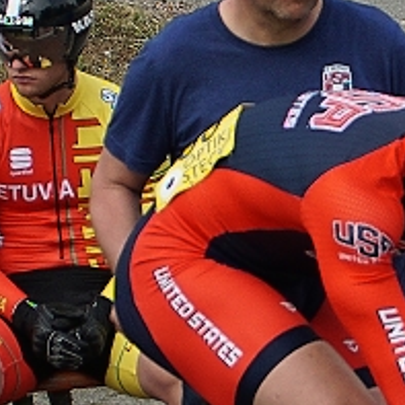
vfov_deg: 4.2
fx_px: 5480
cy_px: 213
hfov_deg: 4.2
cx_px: 452
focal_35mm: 414
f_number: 4.5
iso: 250
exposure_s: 1/1000
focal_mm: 50
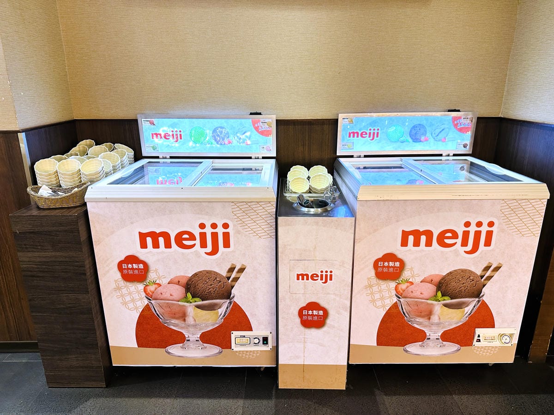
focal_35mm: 24
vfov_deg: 56.8
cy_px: 208
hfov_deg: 71.6
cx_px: 277
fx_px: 384
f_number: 1.78
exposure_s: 1/60
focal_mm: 6.86
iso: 200
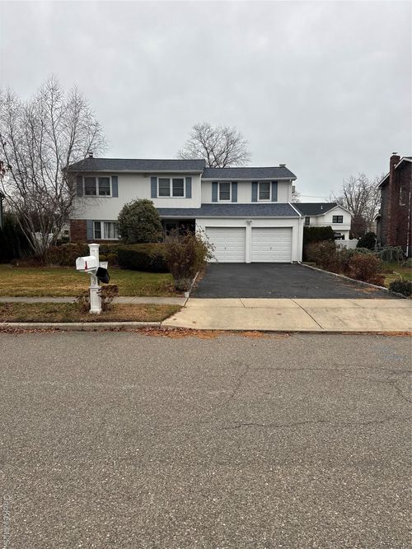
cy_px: 274
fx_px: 381
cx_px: 206
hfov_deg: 56.8
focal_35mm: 24
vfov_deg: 71.6
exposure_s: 1/593
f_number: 1.78
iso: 80
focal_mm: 6.76
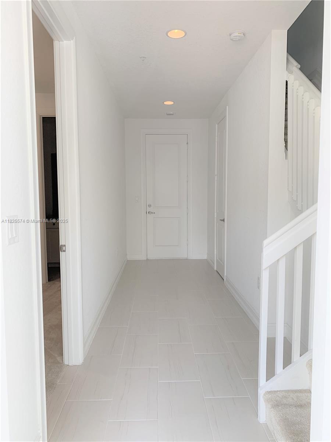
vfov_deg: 67.3
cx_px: 166
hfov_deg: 53.1
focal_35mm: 26
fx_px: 331
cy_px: 221
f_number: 1.8
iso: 40
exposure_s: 1/121
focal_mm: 4.25
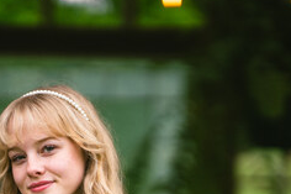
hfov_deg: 11.4
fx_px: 1454
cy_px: 158
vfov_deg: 7.6
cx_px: 59
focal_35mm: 180
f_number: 1.6
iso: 320
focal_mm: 85
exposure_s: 1/3200
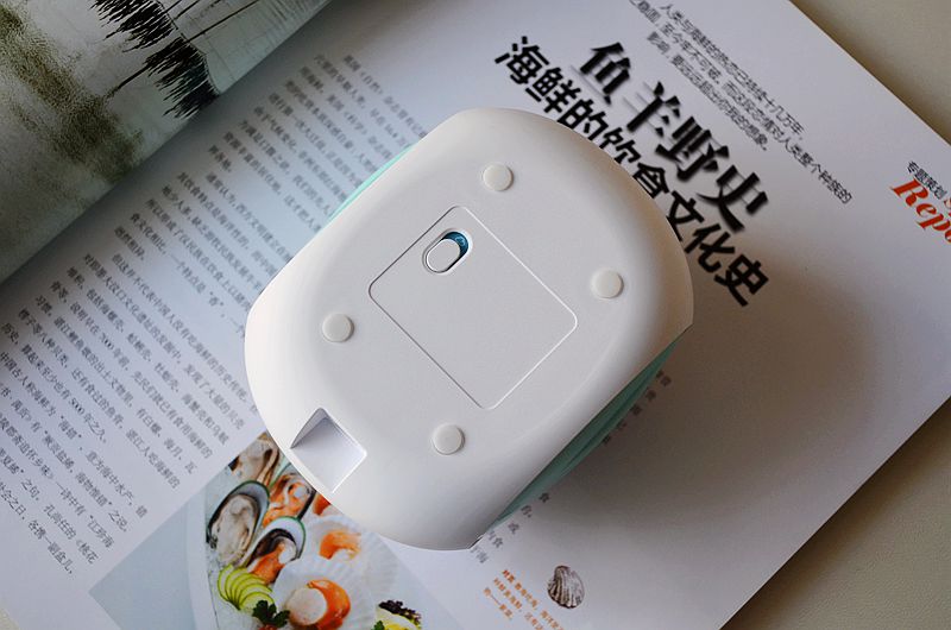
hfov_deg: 37.9
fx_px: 1384
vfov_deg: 25.6
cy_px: 315
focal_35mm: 52
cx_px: 476
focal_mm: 35
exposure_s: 1/100
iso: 400
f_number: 5
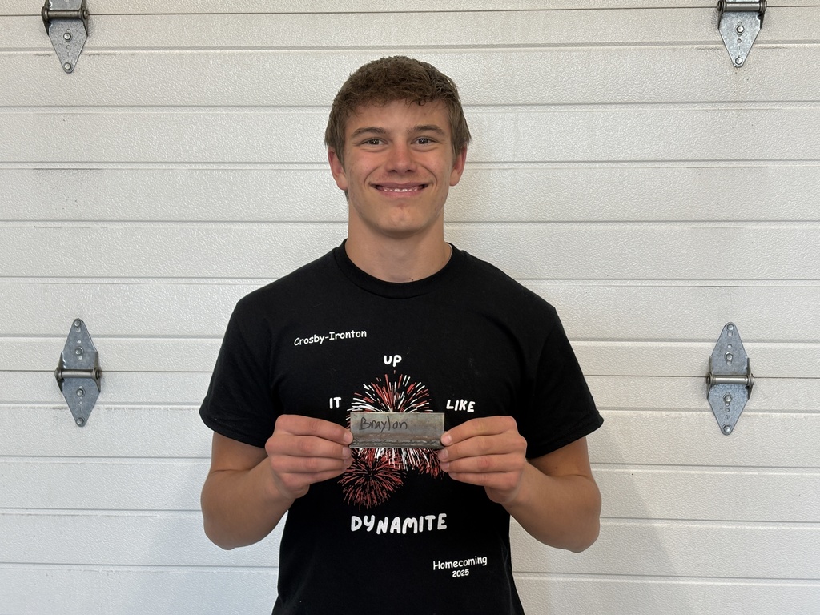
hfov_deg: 36.8
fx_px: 1232
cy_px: 308
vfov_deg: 28.0
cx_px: 410
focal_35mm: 52
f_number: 1.6
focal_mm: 5.96
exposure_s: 1/60
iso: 64
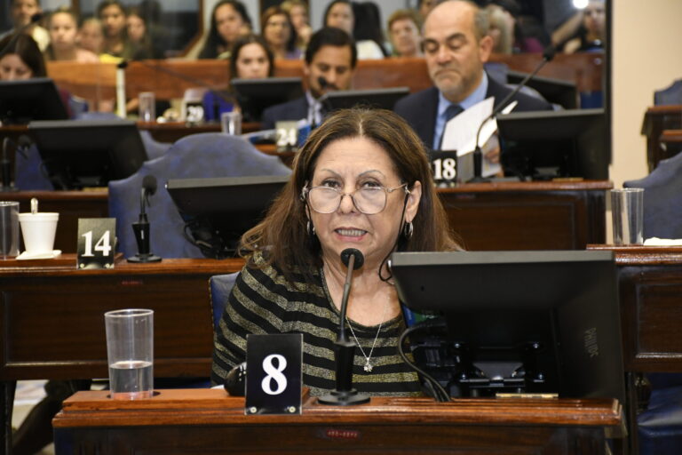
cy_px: 228
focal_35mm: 120
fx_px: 2273
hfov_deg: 17.1
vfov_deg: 11.4
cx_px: 341
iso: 2500
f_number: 5.6
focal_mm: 80
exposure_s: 1/80
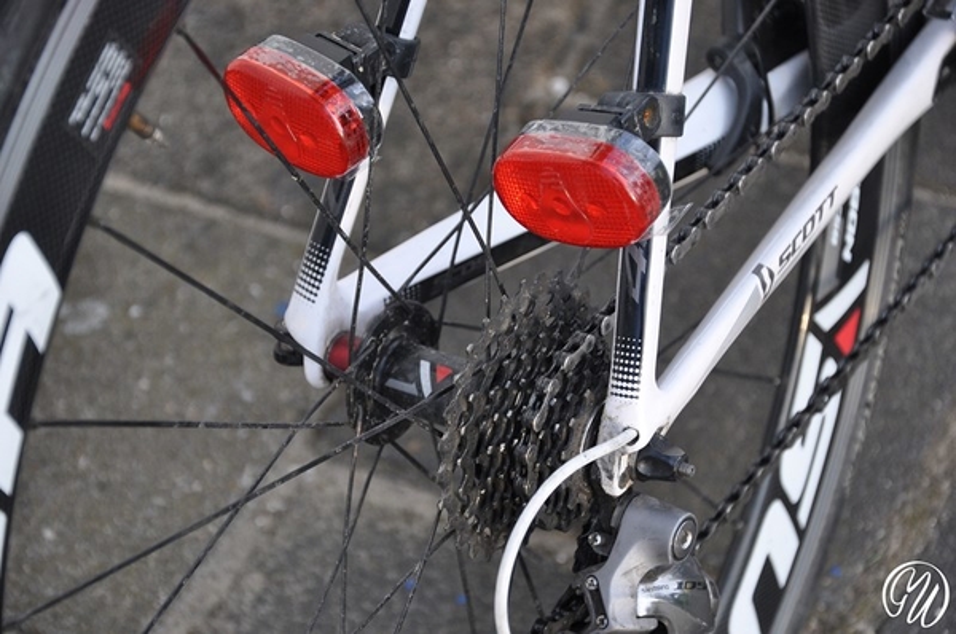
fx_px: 3380
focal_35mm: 128
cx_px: 478
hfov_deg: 16.1
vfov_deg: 10.7
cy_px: 317
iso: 450
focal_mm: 85
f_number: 5.6
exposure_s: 1/250
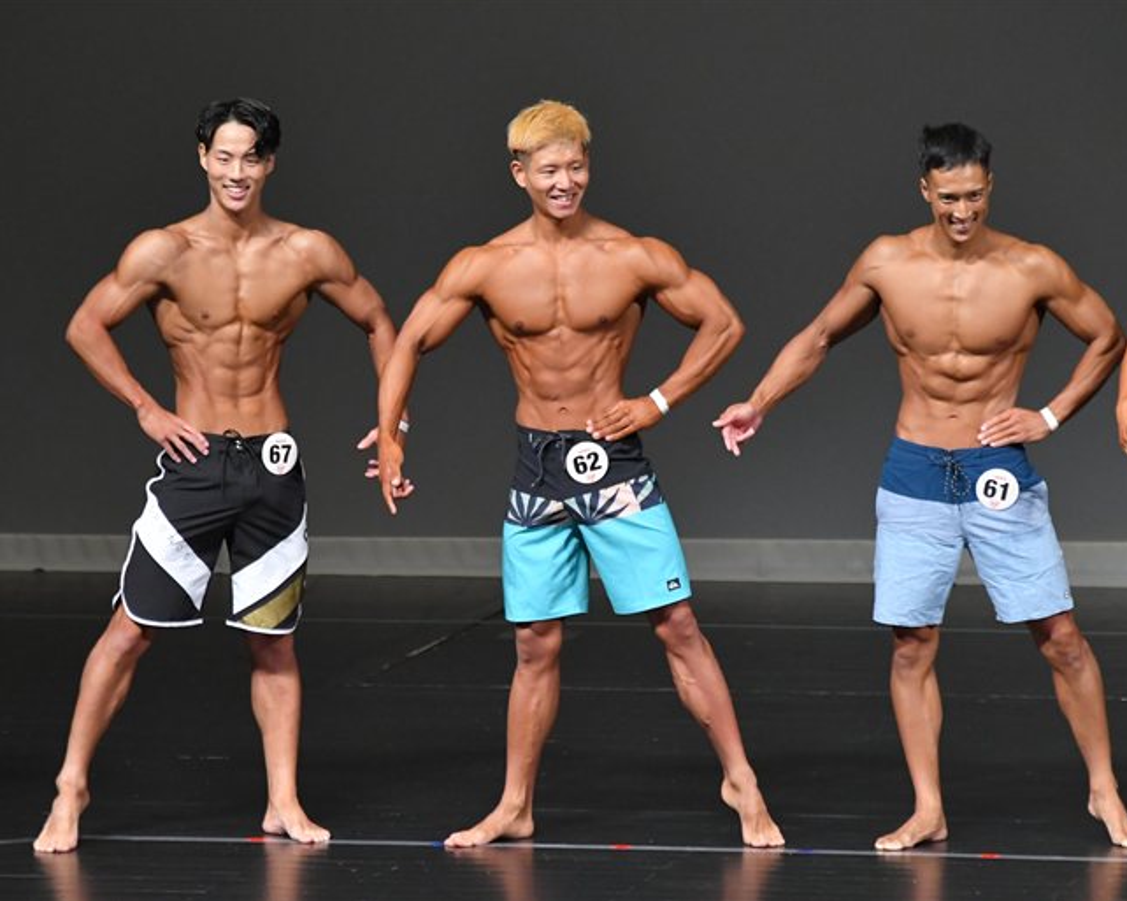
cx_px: 538
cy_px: 451
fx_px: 11902
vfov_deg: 4.3
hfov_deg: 5.4
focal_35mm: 357
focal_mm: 210
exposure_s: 1/400
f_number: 5.6
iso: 4000
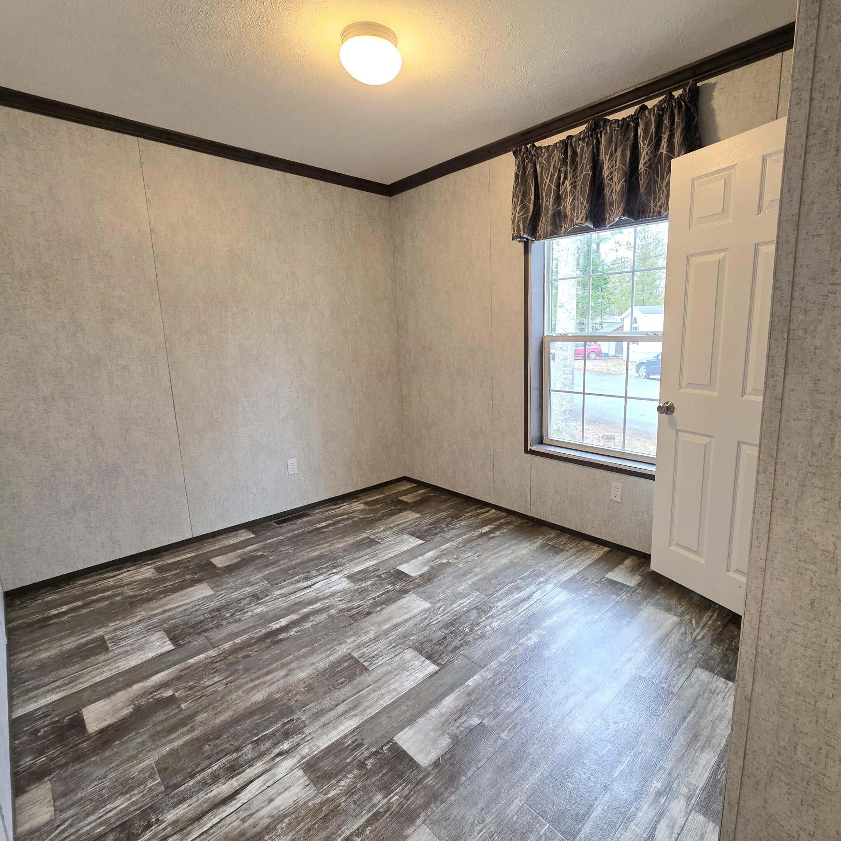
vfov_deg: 87.4
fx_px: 440
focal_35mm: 16
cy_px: 422
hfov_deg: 86.9
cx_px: 479
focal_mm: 2.2
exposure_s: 1/120
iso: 200
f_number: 1.9
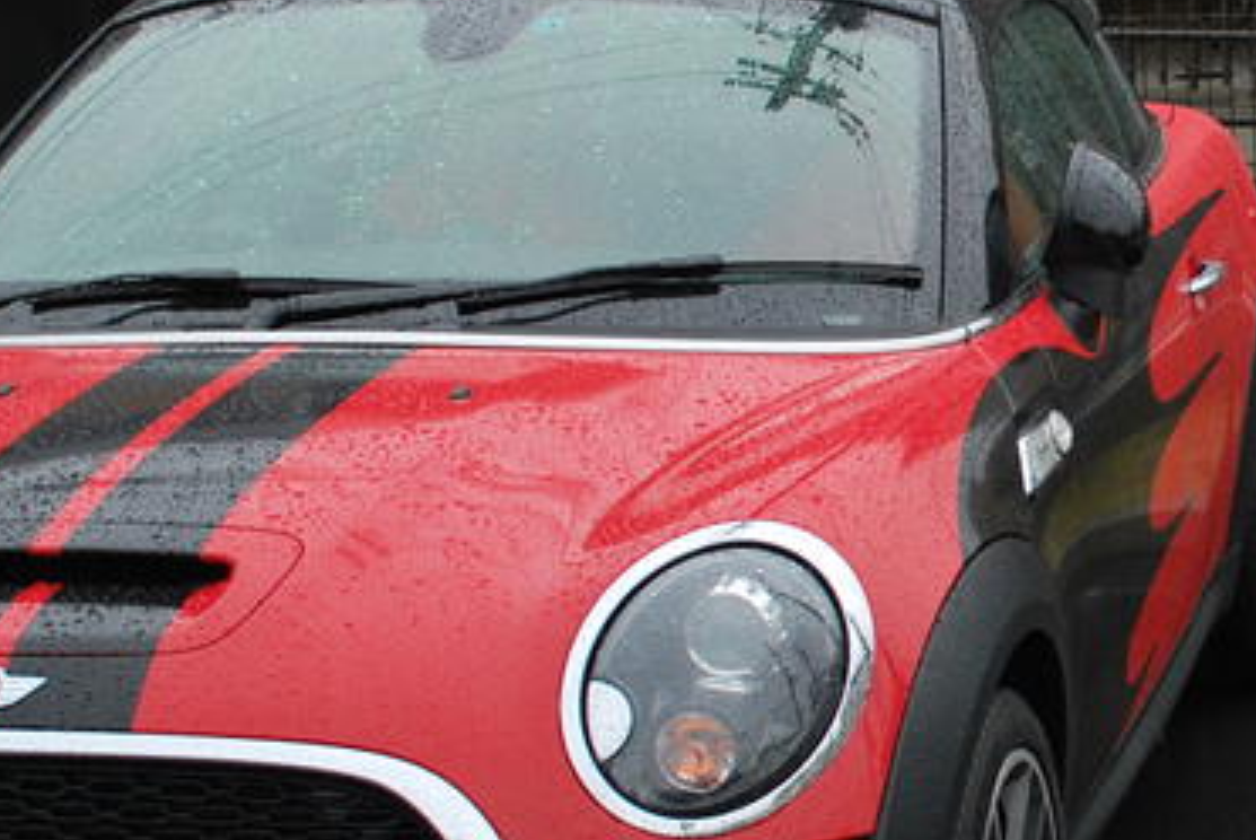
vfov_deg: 14.1
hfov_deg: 20.0
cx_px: 1391
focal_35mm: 97
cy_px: 303
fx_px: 3387
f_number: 5.6
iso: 125
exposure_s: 1/125
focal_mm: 20
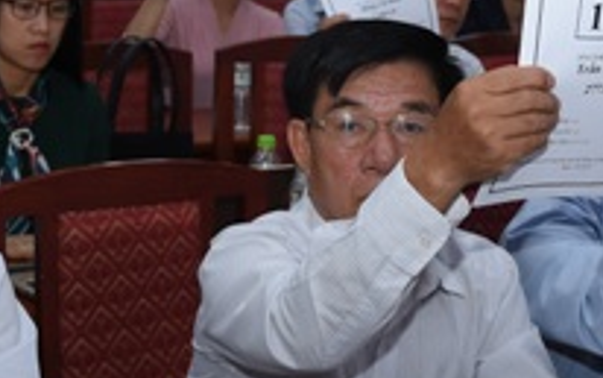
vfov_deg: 13.5
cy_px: 53
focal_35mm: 96
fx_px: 1578
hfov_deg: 21.6
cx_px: 293
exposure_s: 1/125
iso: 800
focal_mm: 24
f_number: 4
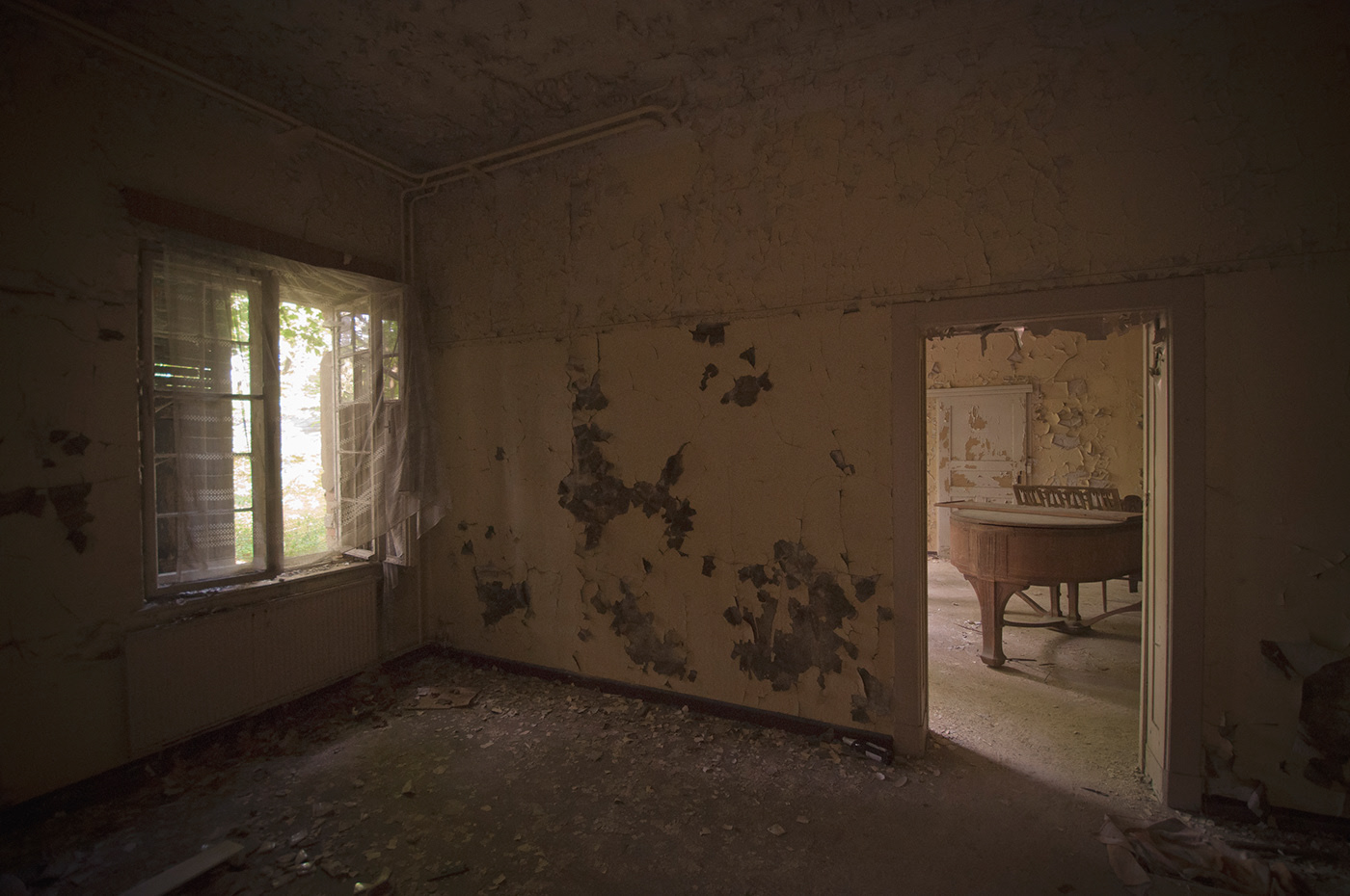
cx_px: 675
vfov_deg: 77.2
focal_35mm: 15
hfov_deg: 100.5
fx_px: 562
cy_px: 448
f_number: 3.5
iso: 1100
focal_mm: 10
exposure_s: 1/30
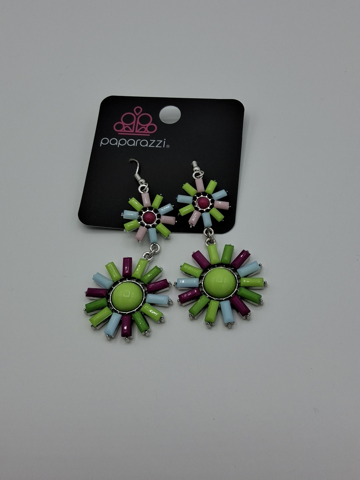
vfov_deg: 69.4
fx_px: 347
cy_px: 240
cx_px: 180
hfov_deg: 54.9
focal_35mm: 25
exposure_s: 1/400
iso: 50
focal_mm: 3.08
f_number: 2
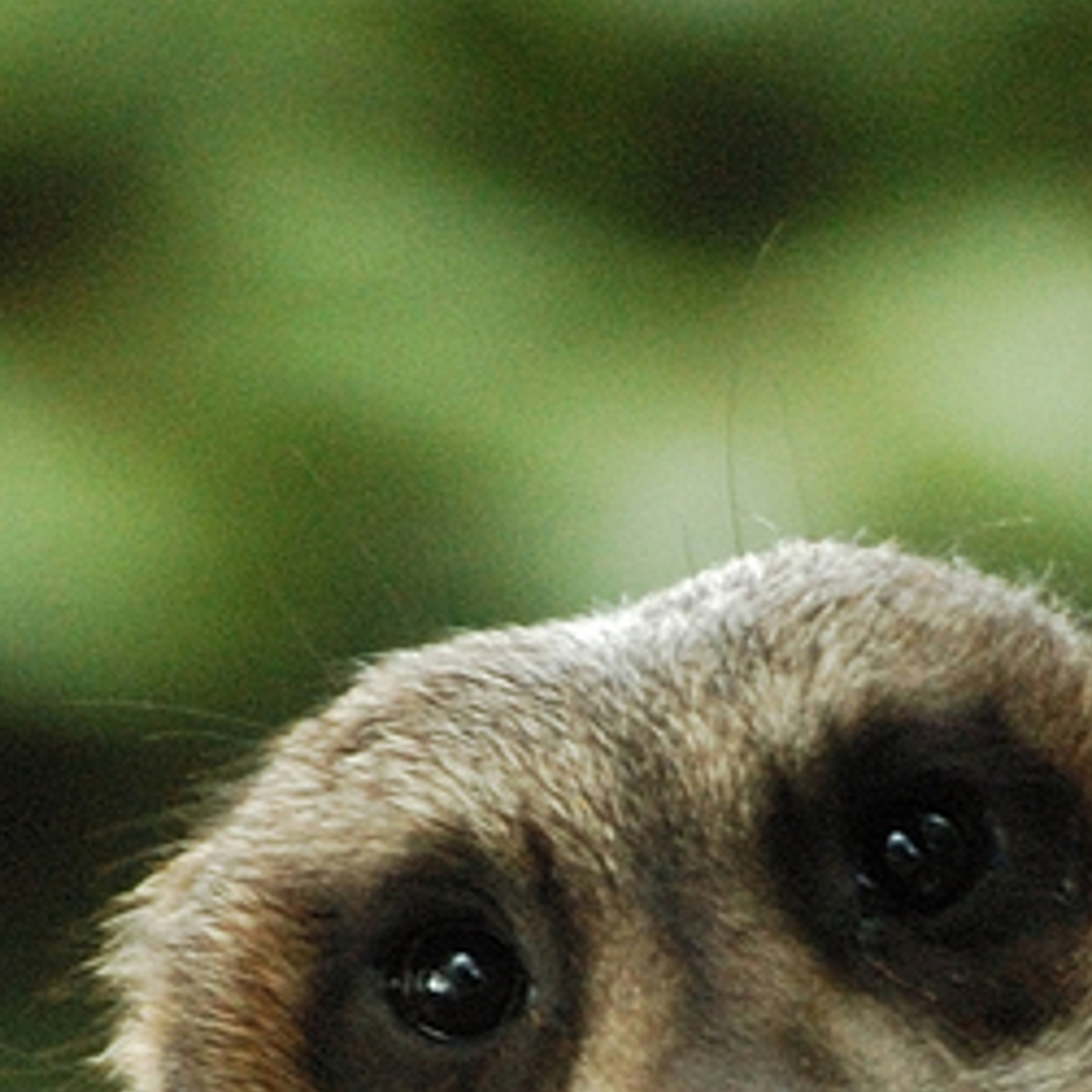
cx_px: 605
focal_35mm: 1053
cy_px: 1035
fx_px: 37582
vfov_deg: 1.7
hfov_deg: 1.7
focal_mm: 300
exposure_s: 1/30
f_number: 14
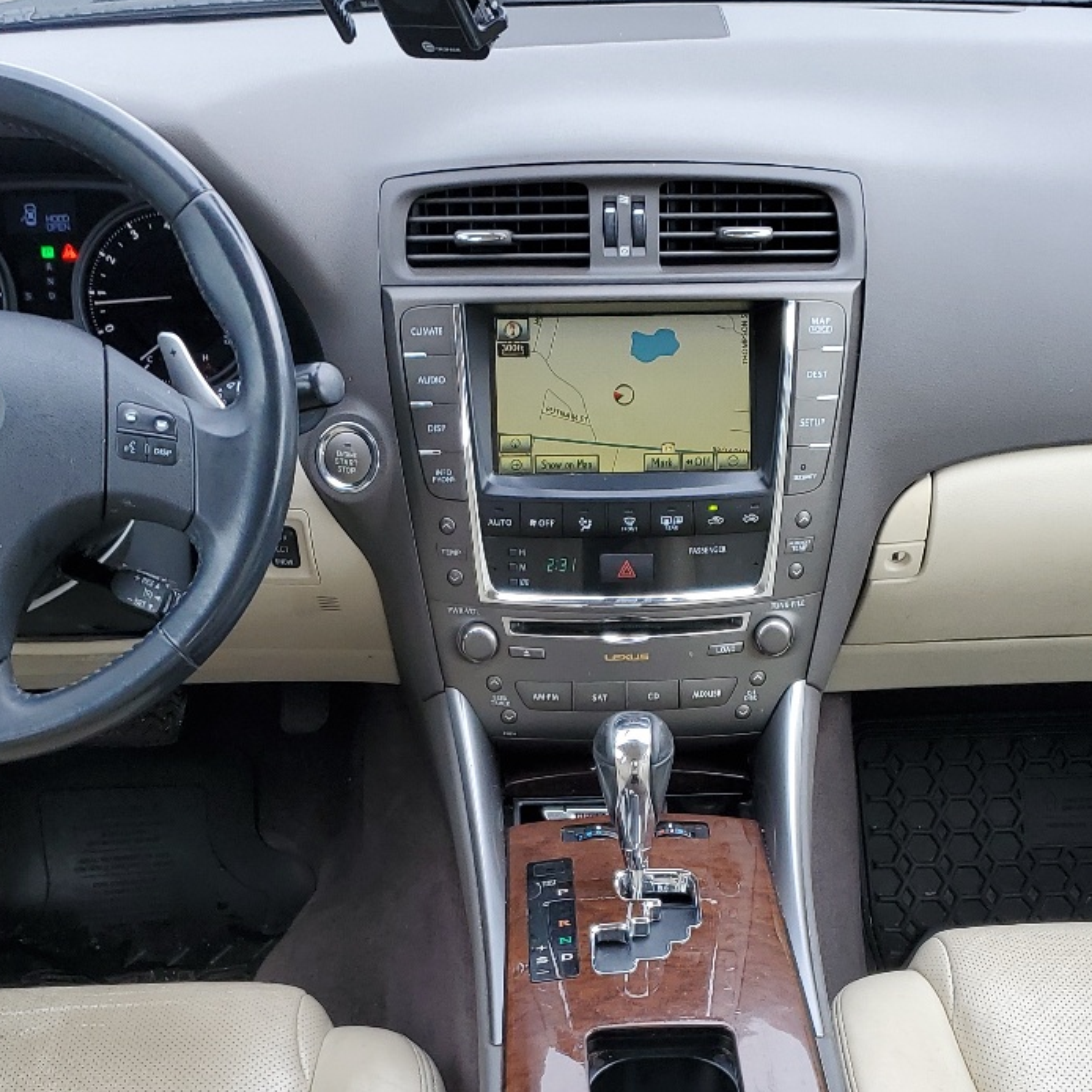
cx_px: 611
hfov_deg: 32.2
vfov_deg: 31.1
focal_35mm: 53
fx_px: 1892
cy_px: 932
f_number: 1.5
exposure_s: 1/139
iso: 50
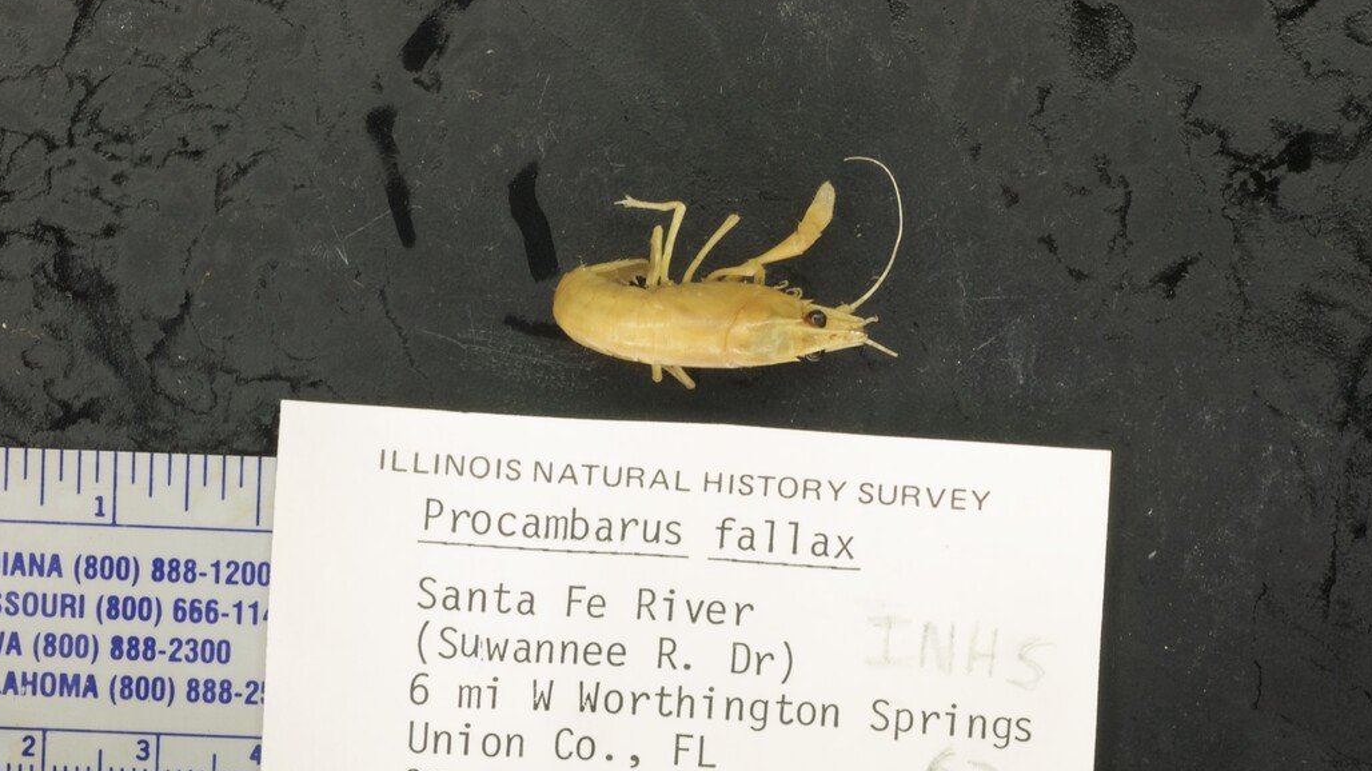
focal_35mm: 110
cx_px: 609
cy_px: 494
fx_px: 4001
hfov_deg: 19.4
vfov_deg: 11.0
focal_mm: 60
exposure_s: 1/1.3
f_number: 36
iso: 500
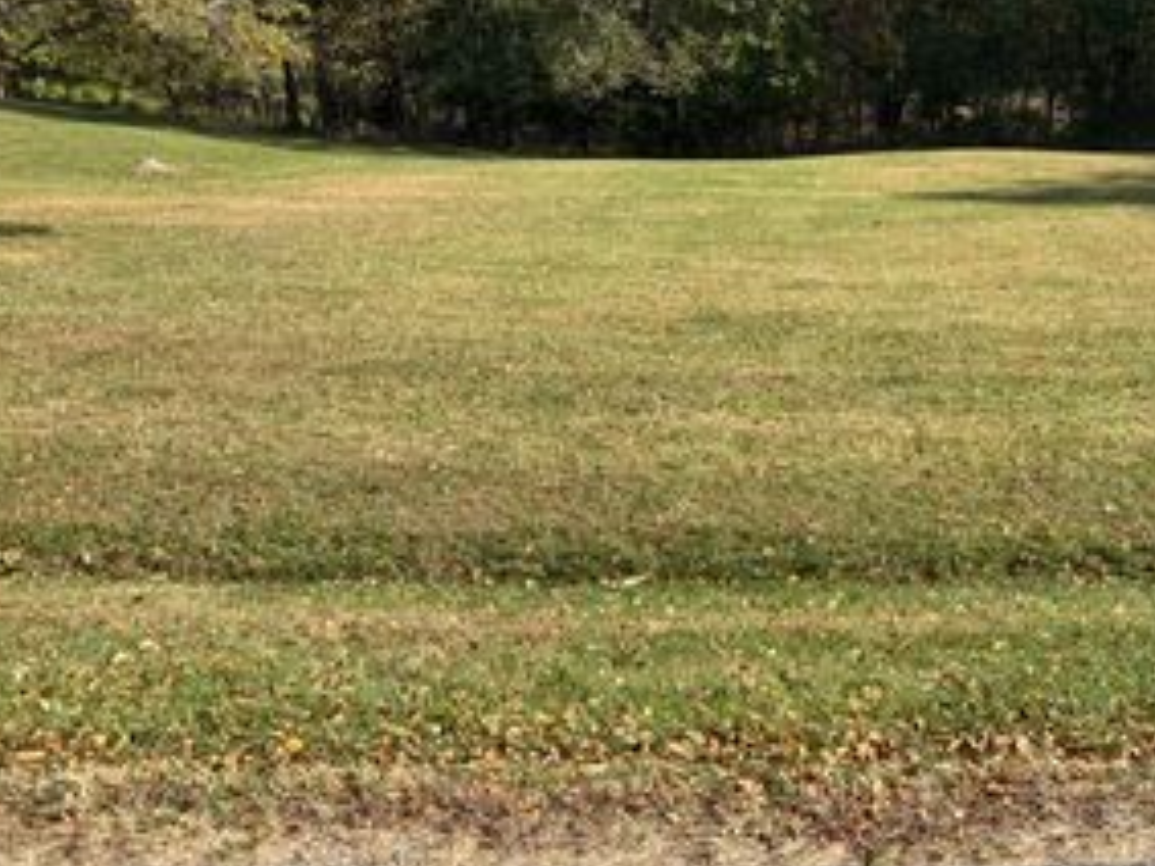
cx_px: 890
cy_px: 276
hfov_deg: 39.9
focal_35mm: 46
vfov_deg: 31.2
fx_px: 1534
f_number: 1.6
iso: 50
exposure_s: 1/1812
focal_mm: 5.96
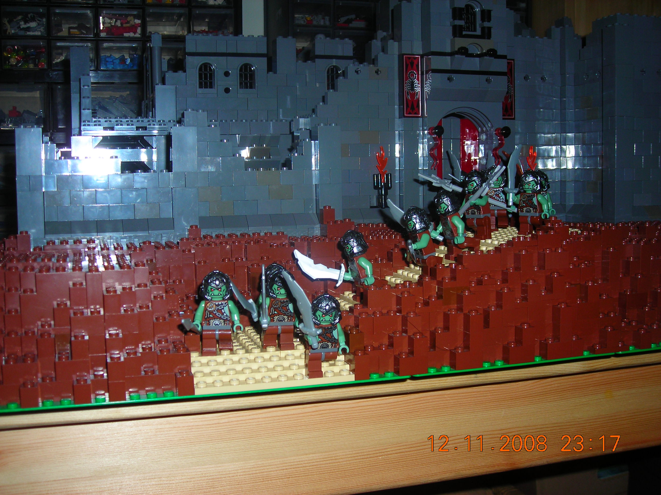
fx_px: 783
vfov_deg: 35.1
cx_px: 330
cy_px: 248
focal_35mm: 41
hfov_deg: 45.8
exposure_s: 1/60.1
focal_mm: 6.8
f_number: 3.3
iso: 50
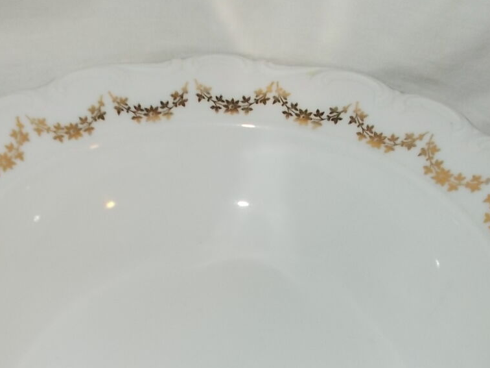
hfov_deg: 34.9
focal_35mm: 55
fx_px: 779
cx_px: 243
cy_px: 355
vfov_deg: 25.4
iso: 200
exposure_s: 1/25
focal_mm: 4.6
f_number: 3.2
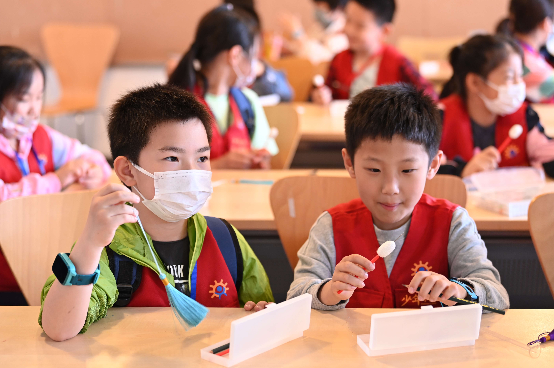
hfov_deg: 25.4
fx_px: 1230
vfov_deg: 17.0
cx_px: 277
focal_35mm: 80
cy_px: 184
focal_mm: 80
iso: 1000
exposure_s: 1/125
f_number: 3.2
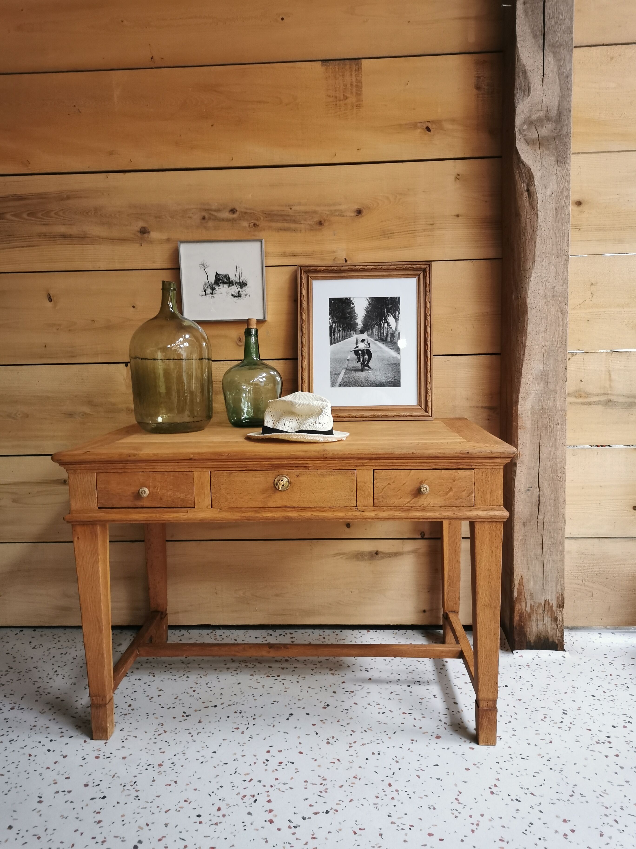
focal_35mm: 27
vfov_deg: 65.3
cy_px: 424
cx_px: 318
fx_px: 661
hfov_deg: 51.4
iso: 320
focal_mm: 5.58
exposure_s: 1/33.3
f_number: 1.8
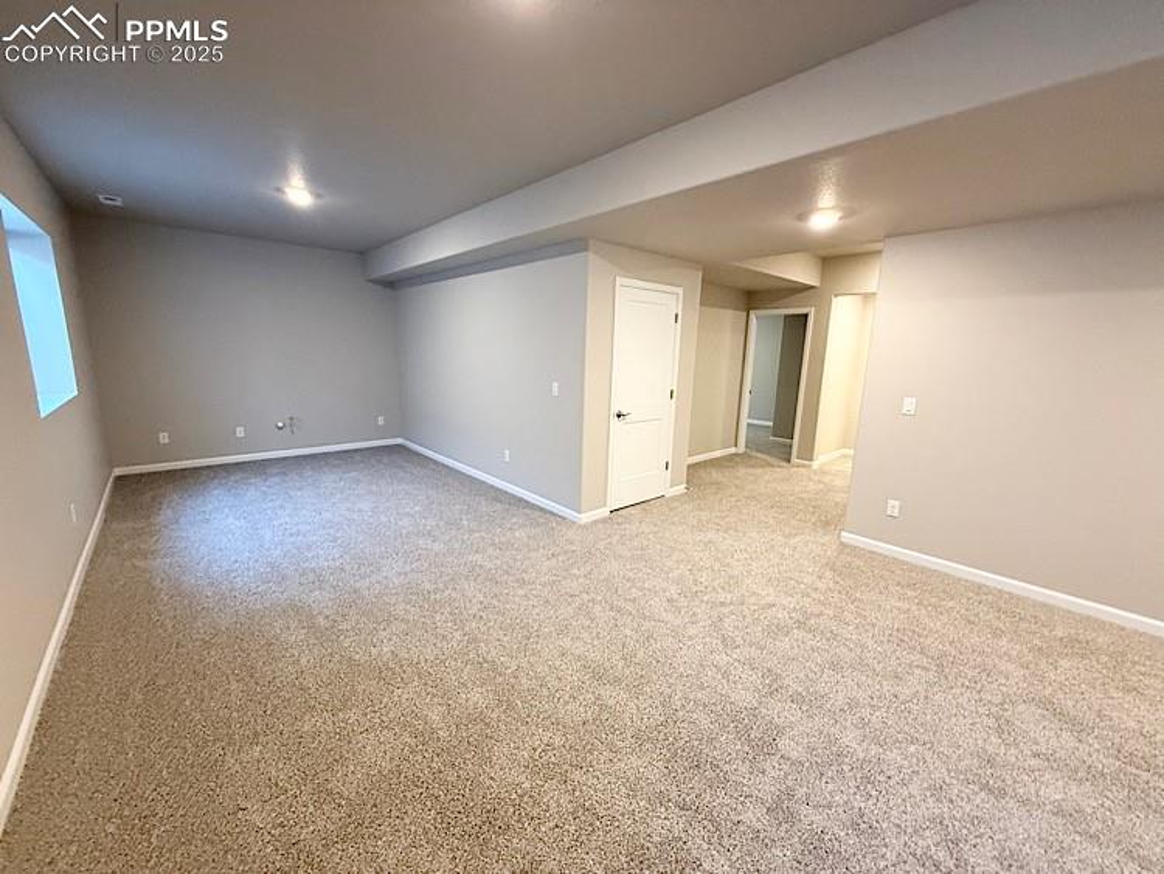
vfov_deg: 85.7
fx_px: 471
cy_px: 437
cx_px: 582
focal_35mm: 14
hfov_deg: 102.0
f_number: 2.2
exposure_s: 1/60
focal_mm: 2.22
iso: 400
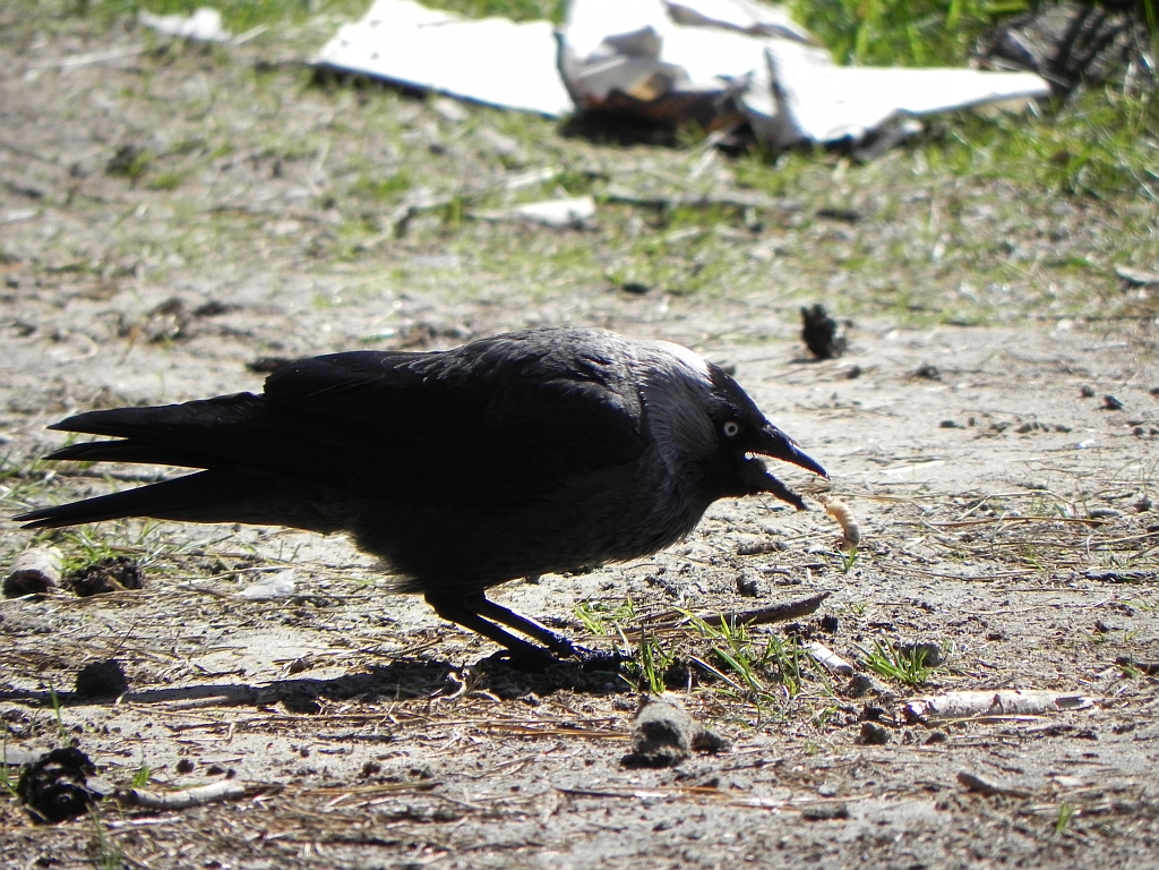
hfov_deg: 2.9
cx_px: 580
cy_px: 435
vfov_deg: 2.2
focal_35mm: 678
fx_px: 22701
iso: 160
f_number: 5
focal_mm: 120
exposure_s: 1/620
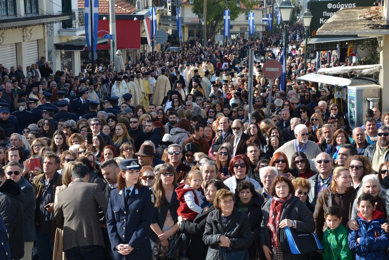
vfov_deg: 13.8
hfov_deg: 20.6
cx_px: 194
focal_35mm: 99
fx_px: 1070
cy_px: 130
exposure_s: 1/200
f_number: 7.1
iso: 200
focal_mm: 66
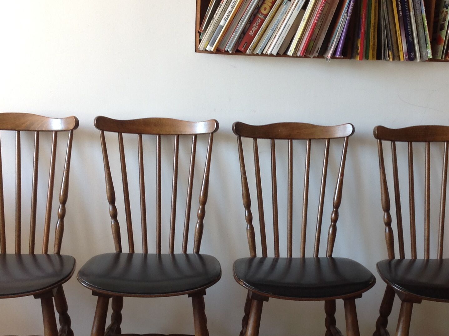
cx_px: 250
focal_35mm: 63
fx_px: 816
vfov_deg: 23.0
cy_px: 252
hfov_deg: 30.7
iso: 50
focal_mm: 4.28
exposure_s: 1/17
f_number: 2.4
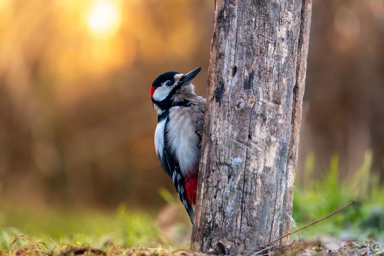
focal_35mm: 469
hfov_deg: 4.4
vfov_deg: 2.9
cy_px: 128
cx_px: 192
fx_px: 5002
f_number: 4
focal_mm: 171.89
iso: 1600
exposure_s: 1/320
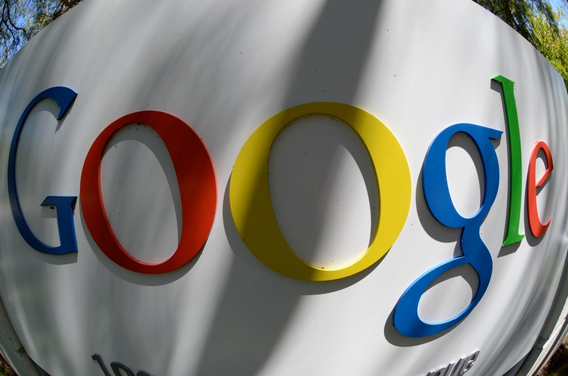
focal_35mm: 16
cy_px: 188
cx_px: 284
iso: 500
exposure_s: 1/400
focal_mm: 10.5
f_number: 10
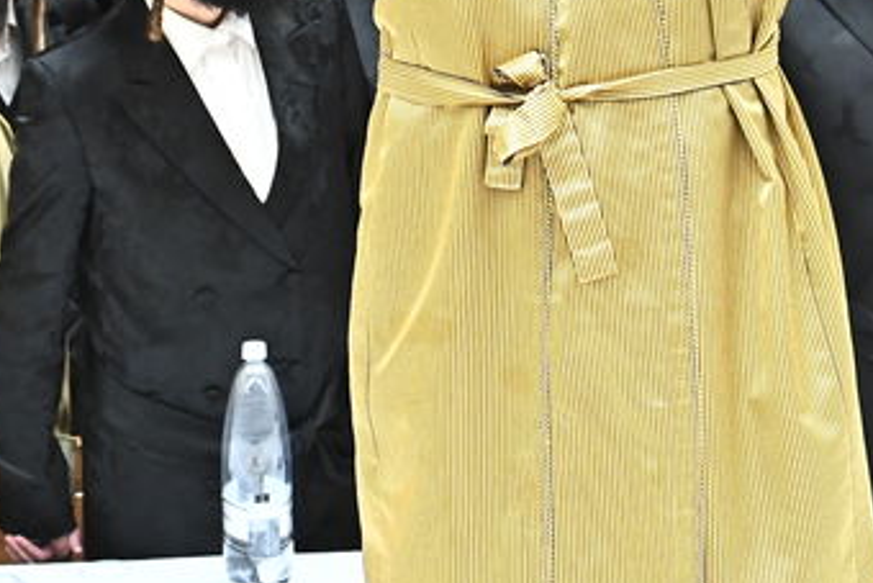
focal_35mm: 148
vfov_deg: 9.0
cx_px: 565
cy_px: -383
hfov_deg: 13.8
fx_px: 3590
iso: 2000
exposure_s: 1/250
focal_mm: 36
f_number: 4
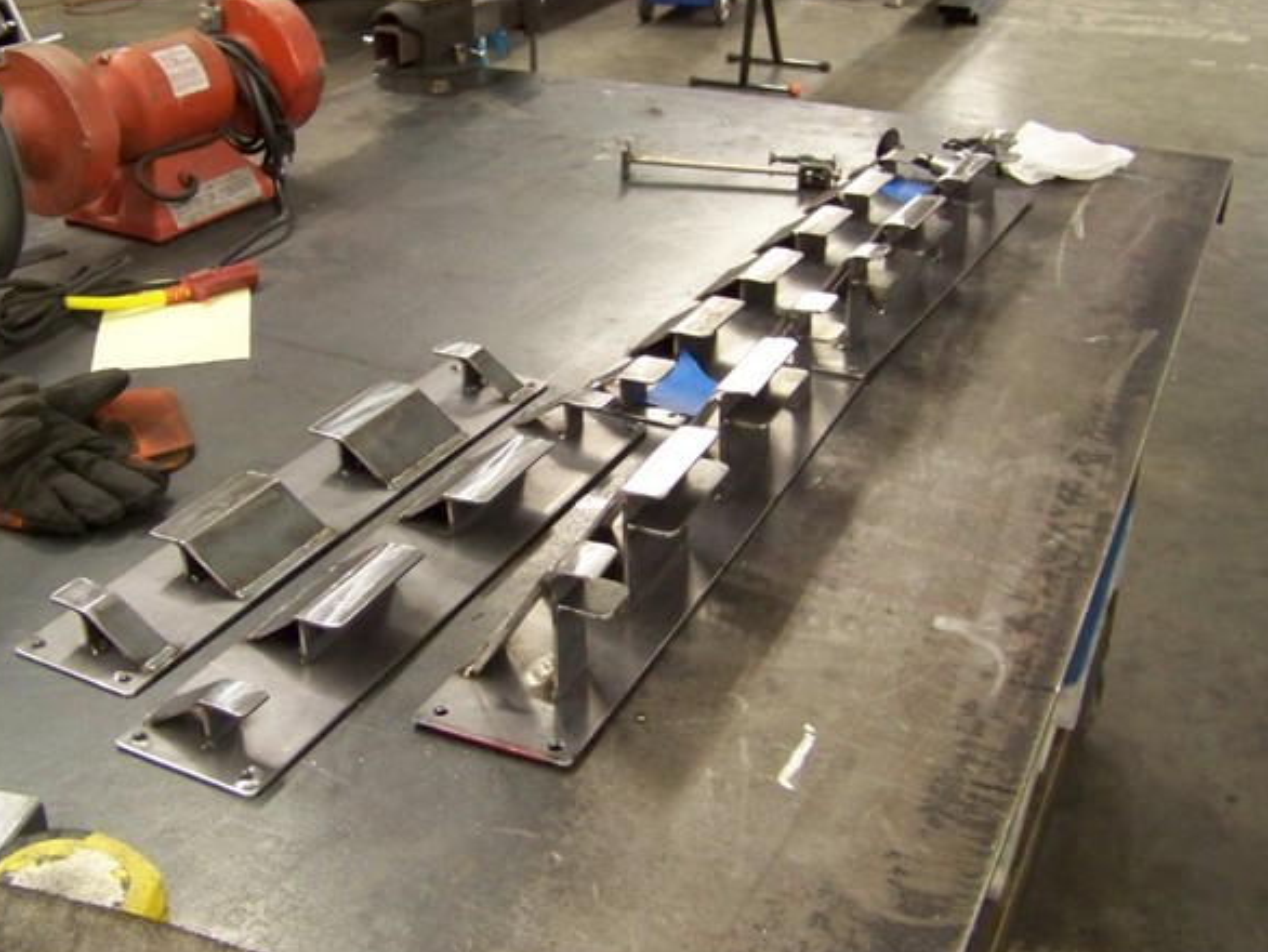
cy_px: 471
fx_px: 1576
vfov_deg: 33.6
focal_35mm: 43
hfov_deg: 43.8
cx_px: 623
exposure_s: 1/10
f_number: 2.8
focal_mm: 5.85
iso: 400
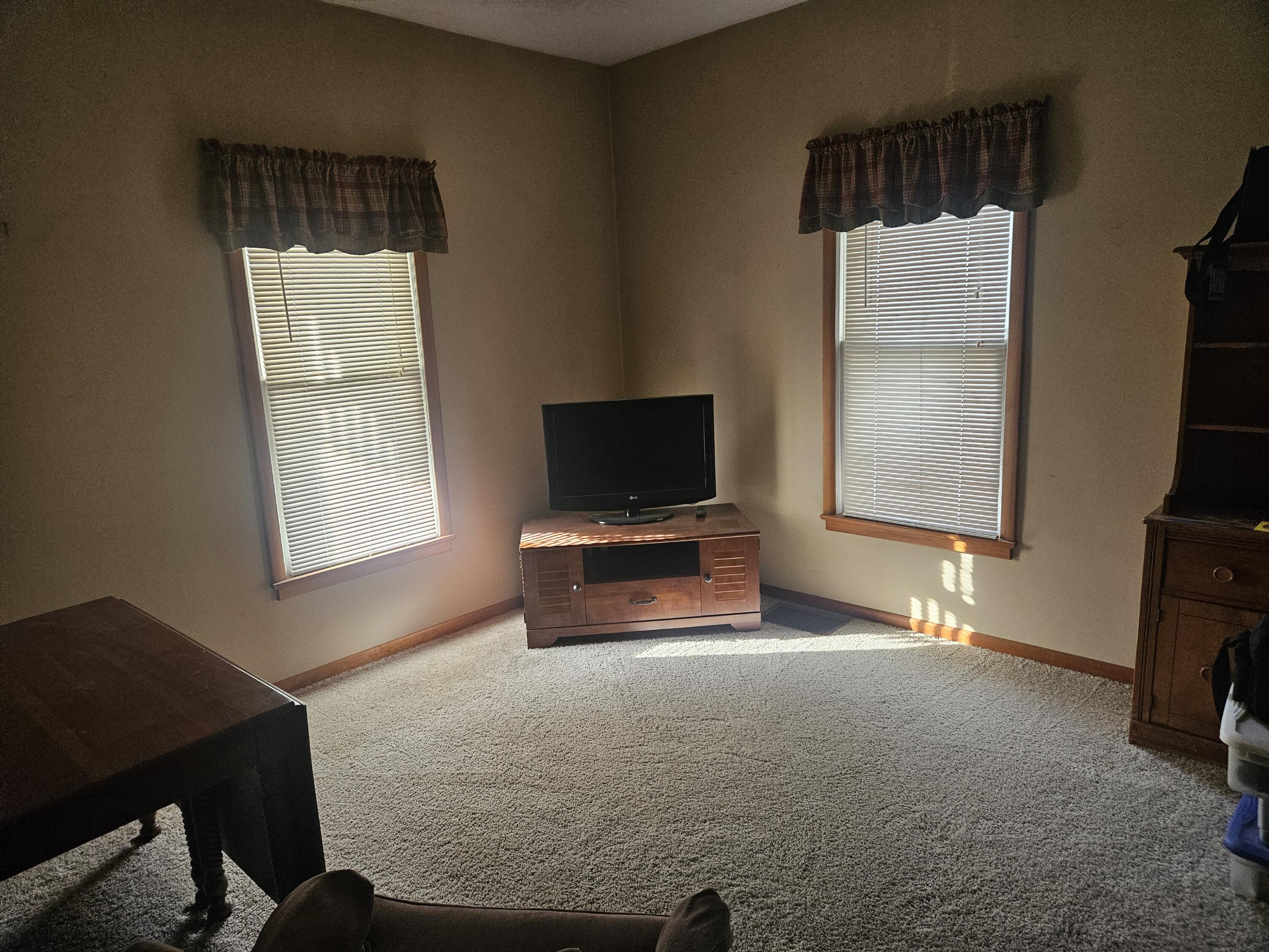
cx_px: 634
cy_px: 476
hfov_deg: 73.9
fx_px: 843
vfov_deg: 58.9
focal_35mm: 23
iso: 320
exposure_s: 1/138
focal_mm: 5.4
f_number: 1.8
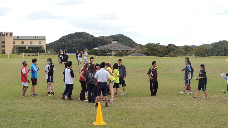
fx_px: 369
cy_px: 77
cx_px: 112
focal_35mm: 61
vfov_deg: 19.7
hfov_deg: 34.4
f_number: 3.7
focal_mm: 9.8
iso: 100
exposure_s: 1/125
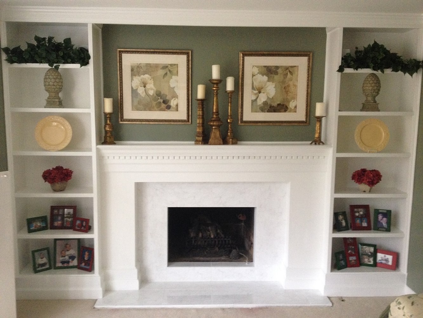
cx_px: 212
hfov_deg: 52.6
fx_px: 428
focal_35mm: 35
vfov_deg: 40.7
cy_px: 159
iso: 250
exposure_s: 1/20
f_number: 2.4
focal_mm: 4.28
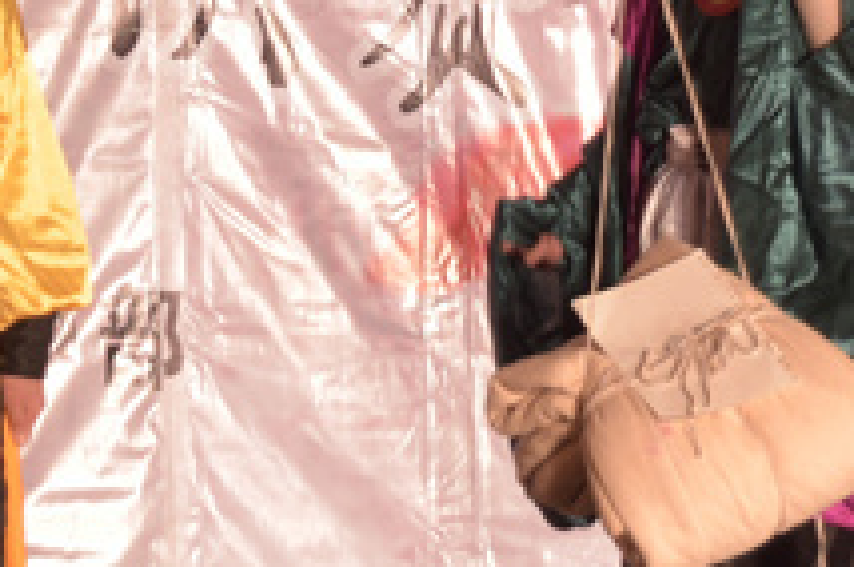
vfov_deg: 4.9
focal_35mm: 281
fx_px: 6656
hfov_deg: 7.3
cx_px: 144
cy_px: -156
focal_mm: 40
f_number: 4.8
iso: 320
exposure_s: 1/80
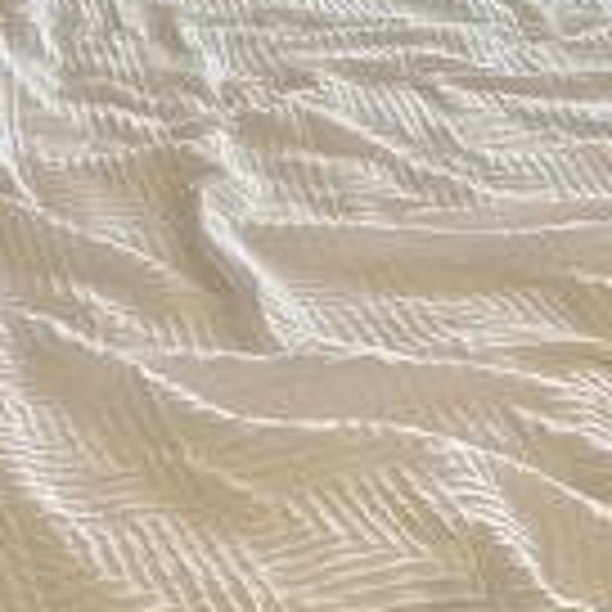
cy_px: -140
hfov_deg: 17.8
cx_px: -108
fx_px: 1860
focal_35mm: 93
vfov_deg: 17.7
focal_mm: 2.22
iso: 100
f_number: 2.2
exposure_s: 1/100
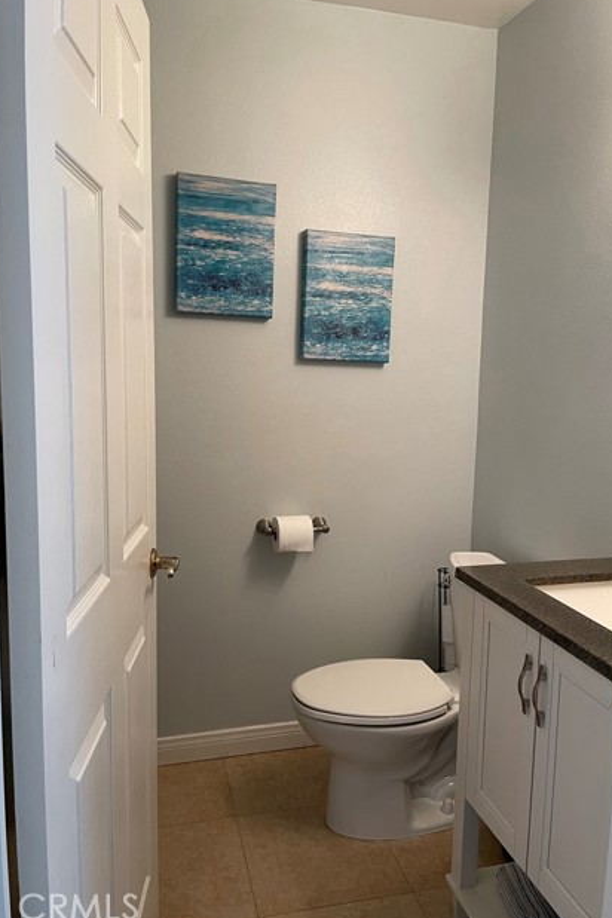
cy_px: 453
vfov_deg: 65.5
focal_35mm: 28
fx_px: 714
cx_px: 312
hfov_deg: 46.4
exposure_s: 1/60
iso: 125
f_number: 1.6
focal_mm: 4.2
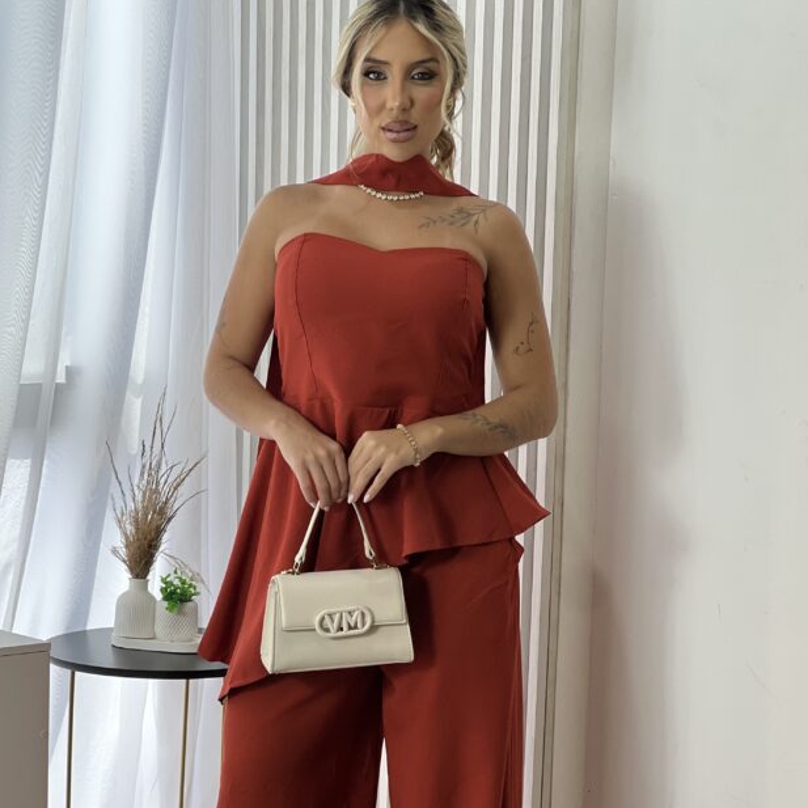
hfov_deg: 16.9
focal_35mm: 103
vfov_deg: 16.8
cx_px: 385
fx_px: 2720
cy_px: 586
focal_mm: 9
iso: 50
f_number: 2.8
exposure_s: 1/120
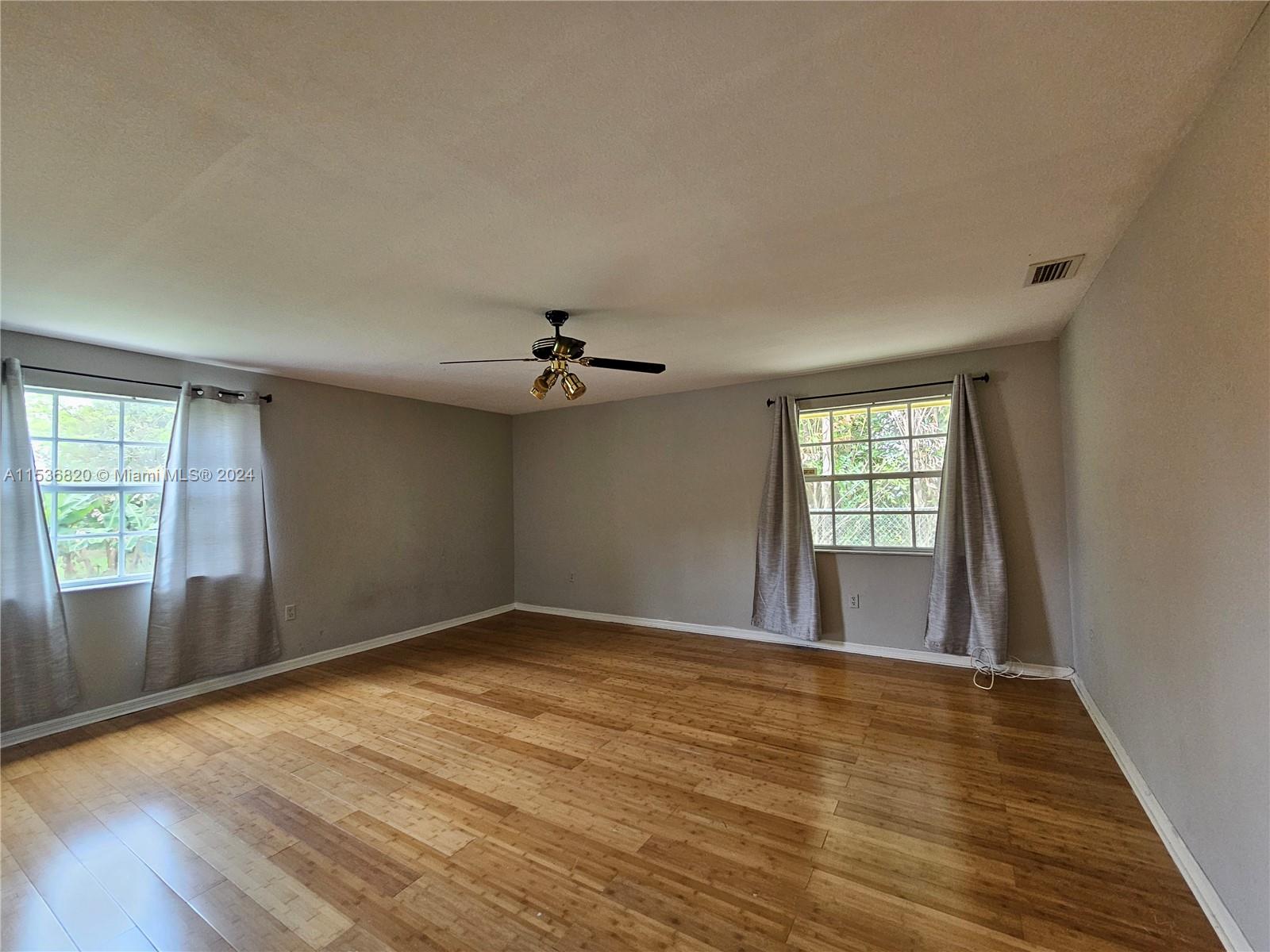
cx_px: 635
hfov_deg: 106.2
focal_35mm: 13
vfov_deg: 89.9
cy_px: 476
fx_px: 477
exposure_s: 1/60
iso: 320
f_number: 2.2
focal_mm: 2.2
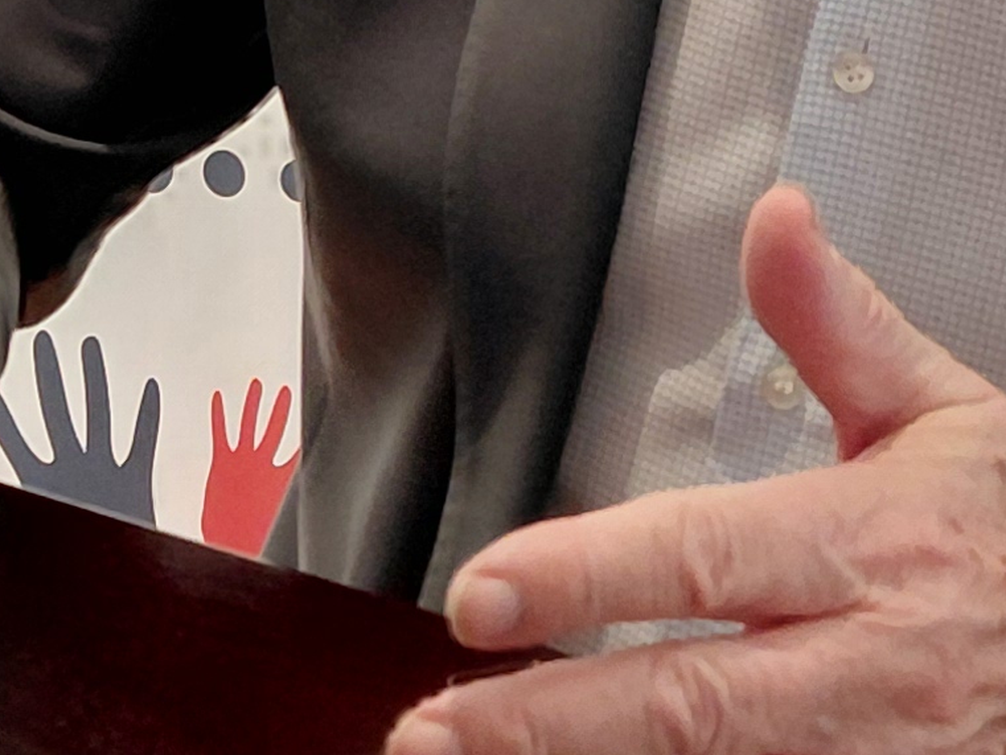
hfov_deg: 14.7
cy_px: -808
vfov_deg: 10.1
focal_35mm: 134
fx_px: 3895
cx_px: 629
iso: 160
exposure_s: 1/100
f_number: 1.8
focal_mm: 4.69
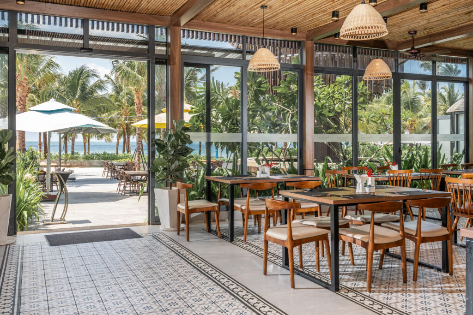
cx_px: 236
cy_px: 158
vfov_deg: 40.0
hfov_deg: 57.2
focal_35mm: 33
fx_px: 434
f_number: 10
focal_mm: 33
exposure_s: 1/60
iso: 200
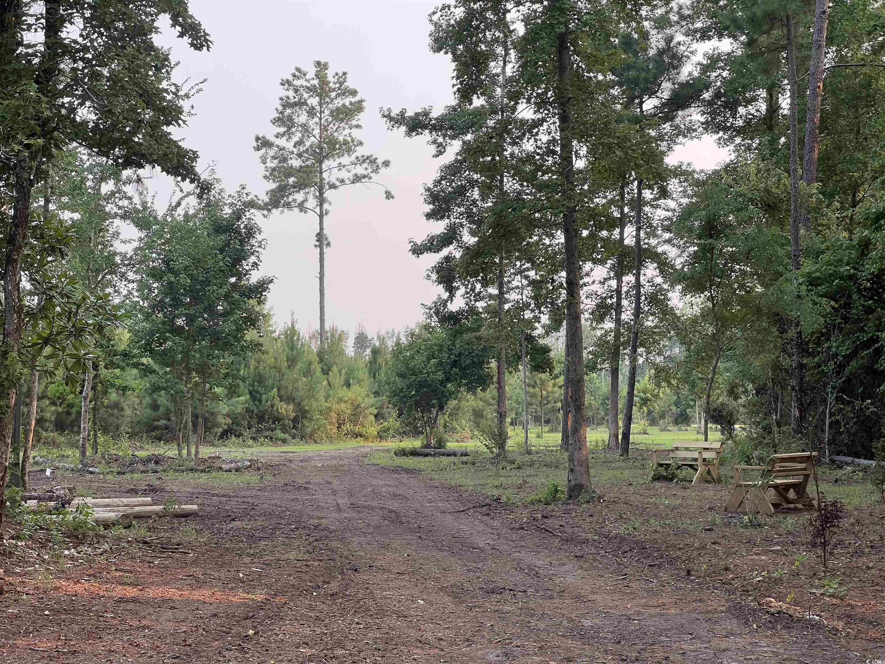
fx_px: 1969
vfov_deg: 19.1
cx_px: 442
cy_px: 332
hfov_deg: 25.3
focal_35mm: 77
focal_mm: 9
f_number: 2.8
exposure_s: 1/99
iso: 40
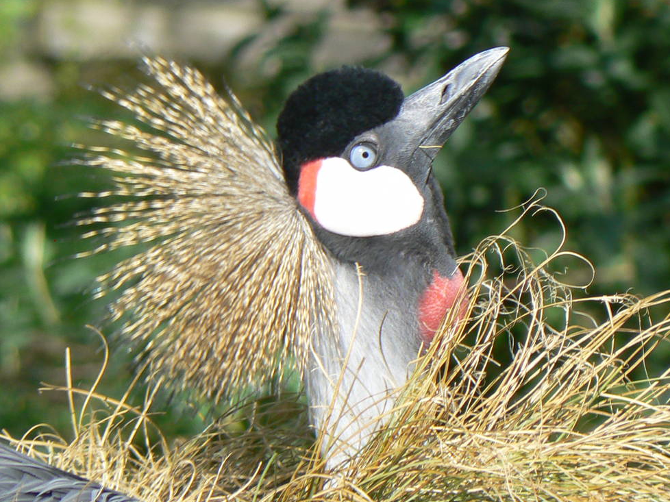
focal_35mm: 643
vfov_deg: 2.3
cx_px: 372
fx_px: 12442
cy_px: 183
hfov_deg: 3.1
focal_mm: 65.4
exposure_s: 1/400
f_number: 5.6
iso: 80
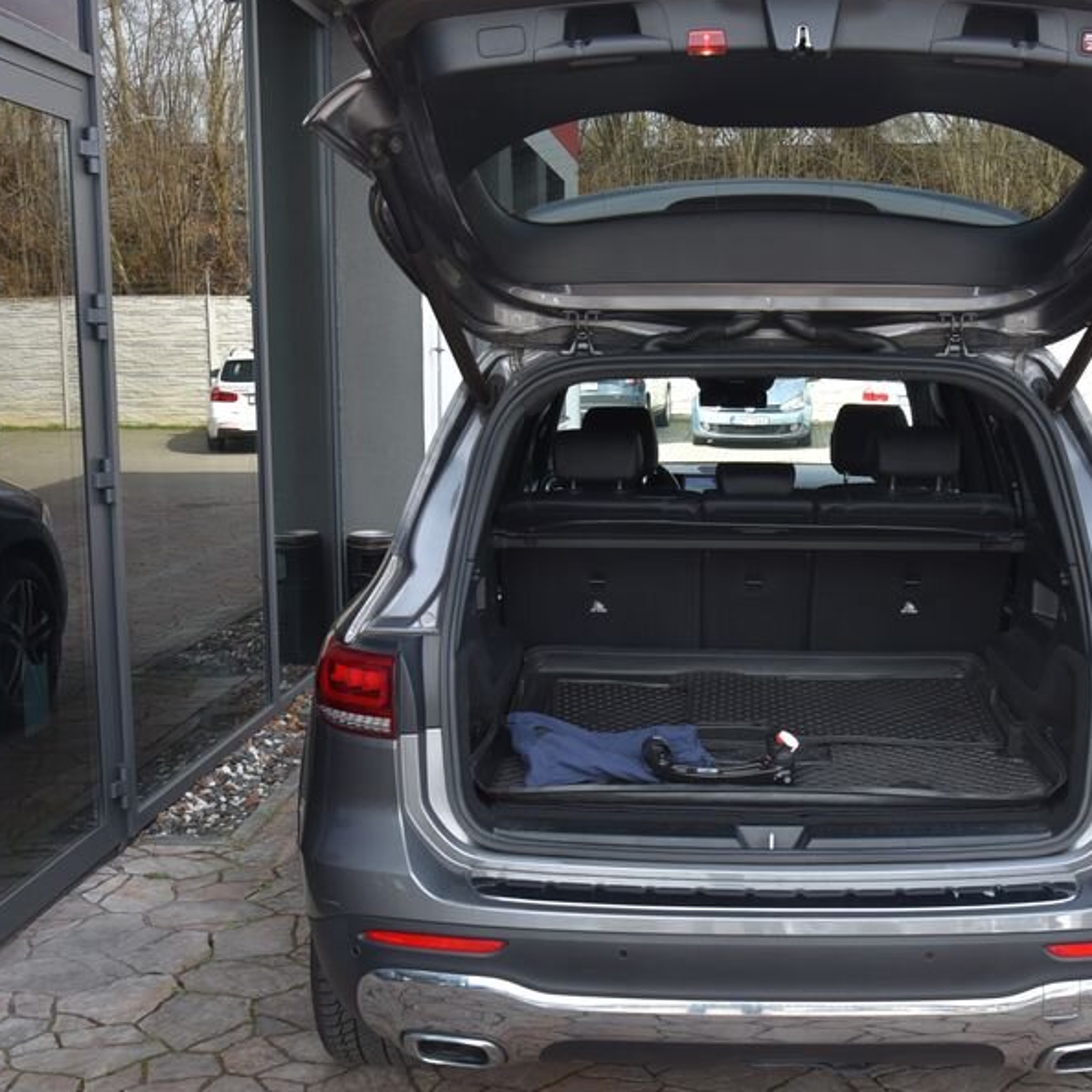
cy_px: 529
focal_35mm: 44
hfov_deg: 38.1
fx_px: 1570
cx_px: 686
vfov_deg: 38.3
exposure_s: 1/250
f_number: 8
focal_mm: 30
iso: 500
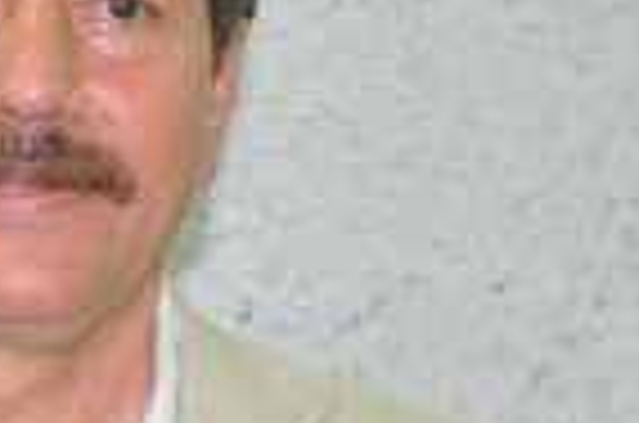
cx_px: -441
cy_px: 560
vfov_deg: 7.3
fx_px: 3285
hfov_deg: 10.6
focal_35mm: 185
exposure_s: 1/60
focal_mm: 25
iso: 1250
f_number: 4.5
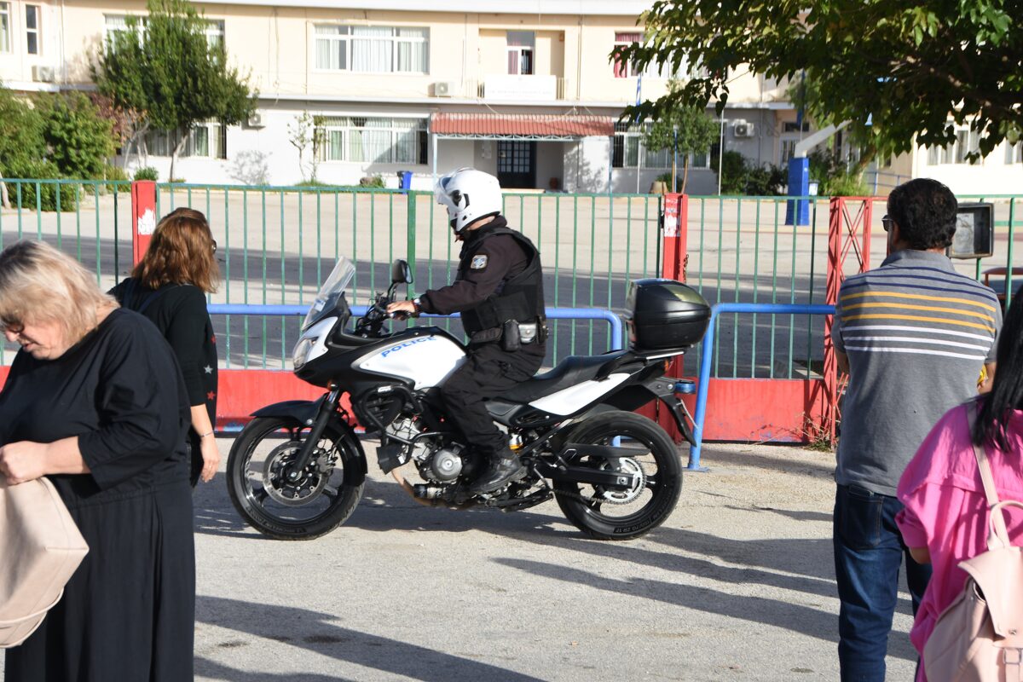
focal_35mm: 82
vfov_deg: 16.6
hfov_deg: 24.6
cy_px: 341
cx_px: 512
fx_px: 2344
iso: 100
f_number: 7.1
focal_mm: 55
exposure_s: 1/200
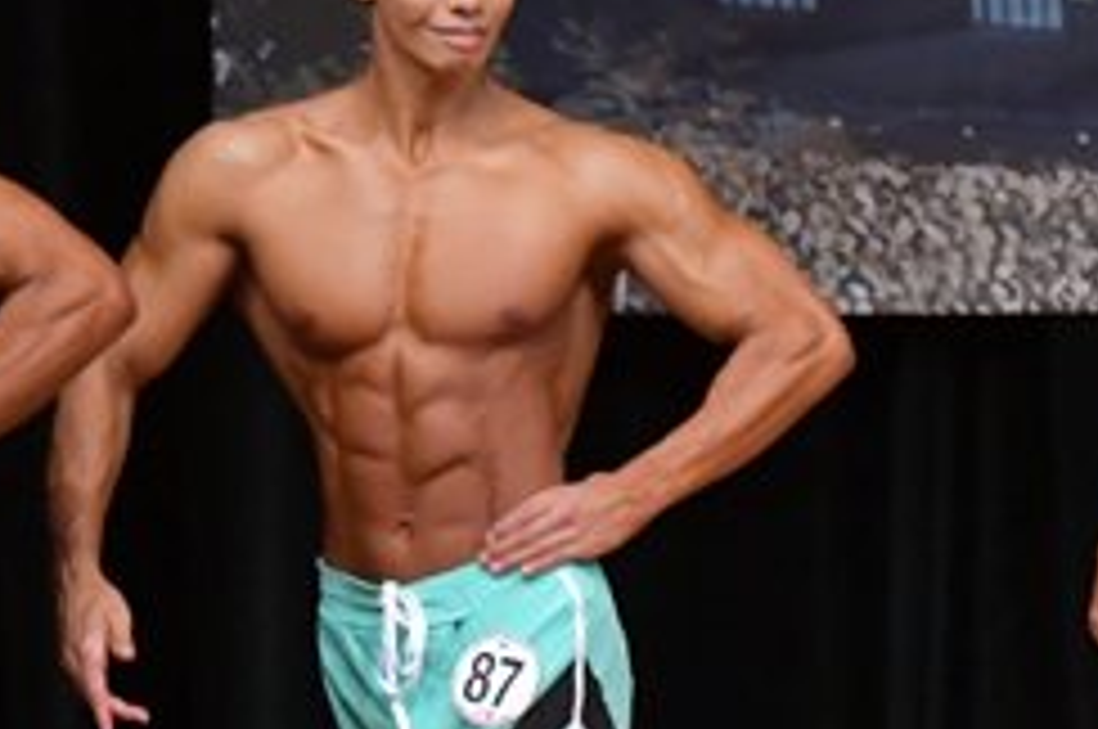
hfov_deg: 2.5
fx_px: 24702
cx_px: 826
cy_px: 603
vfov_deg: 1.7
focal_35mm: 811
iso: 5000
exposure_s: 1/400
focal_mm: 170
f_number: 5.6
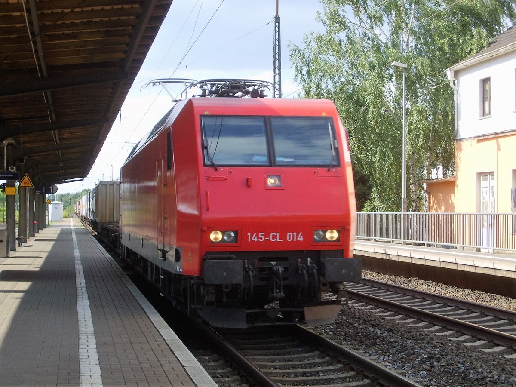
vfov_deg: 24.0
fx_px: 909
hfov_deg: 31.7
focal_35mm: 61
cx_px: 258
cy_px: 194
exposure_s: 1/250
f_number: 3.6
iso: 50
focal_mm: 10.3
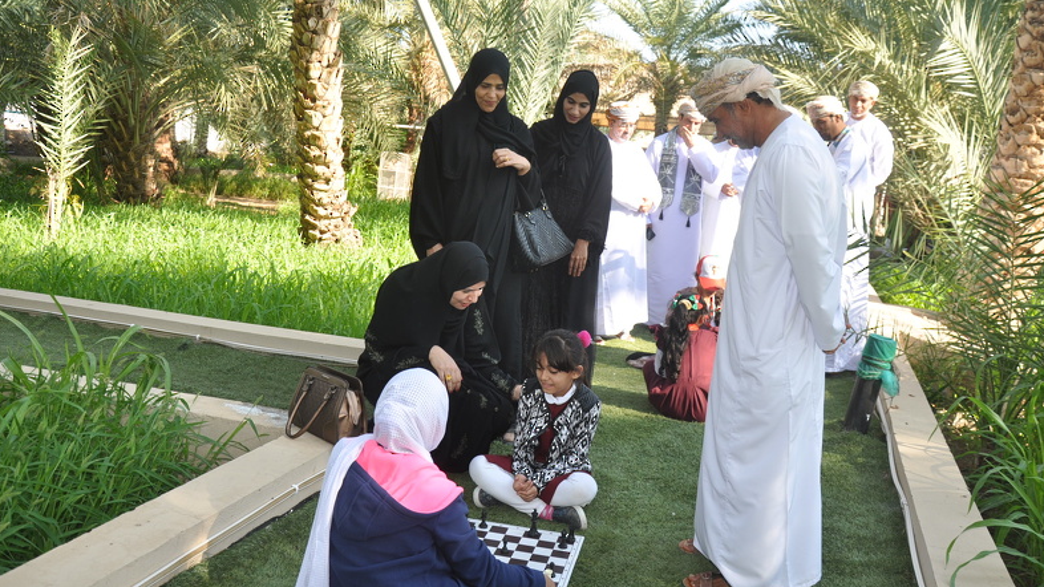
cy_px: 262
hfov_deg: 58.7
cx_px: 527
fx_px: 928
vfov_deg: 35.1
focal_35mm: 34
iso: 200
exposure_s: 1/200
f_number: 6.3
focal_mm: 21
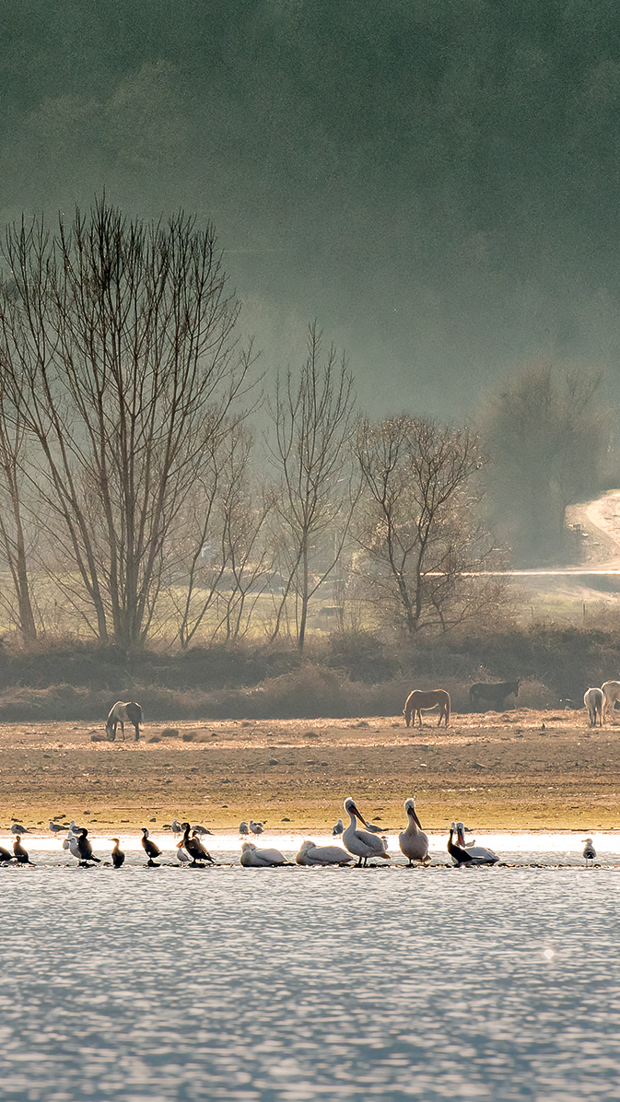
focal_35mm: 473
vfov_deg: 4.6
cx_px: 65
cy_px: 552
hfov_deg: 2.6
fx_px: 13820
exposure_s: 1/2000
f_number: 8
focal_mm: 200
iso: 1400
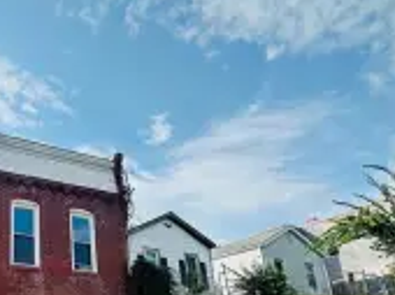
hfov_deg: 48.4
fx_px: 376
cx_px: 26
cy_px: 244
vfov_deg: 40.7
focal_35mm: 33
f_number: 2.2
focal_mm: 2.22
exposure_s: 1/2053
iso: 40
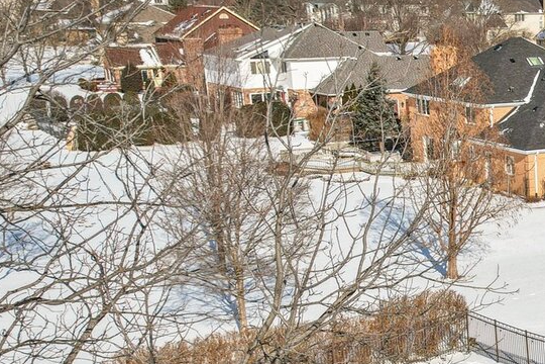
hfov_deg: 25.1
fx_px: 999
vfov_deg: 20.3
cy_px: 316
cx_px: 763
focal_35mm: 66
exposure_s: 1/4000
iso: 110
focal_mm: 8.4
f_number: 2.8
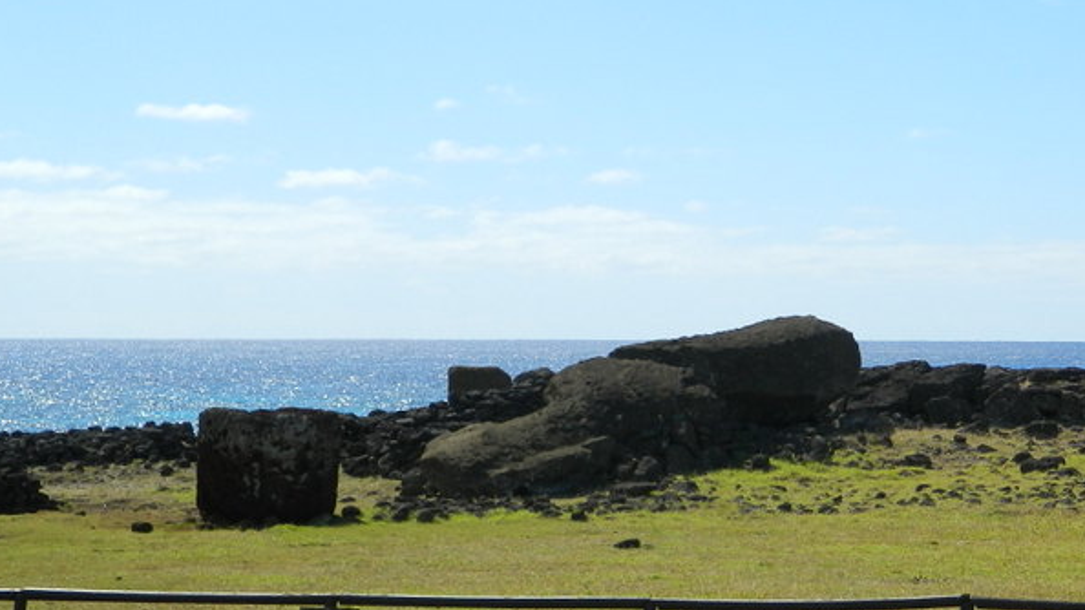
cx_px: 826
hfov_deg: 19.8
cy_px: 356
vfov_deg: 11.3
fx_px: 3078
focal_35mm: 107
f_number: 3.8
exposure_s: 1/800
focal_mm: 10.2
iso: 80
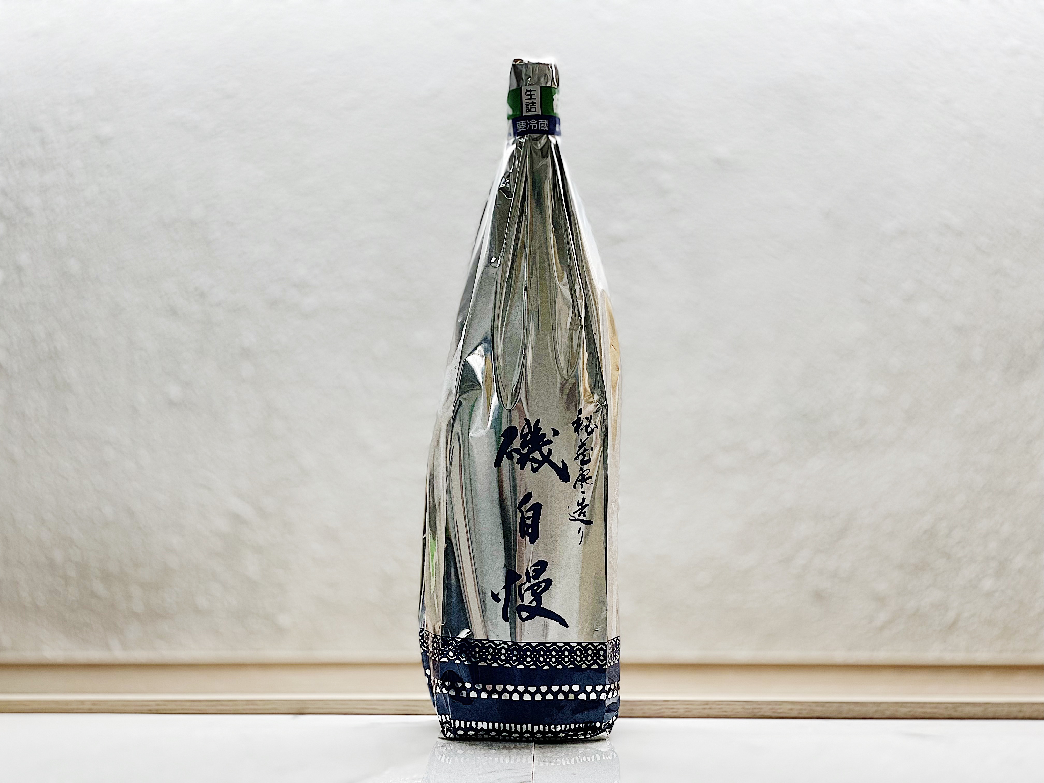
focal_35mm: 52
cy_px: 392
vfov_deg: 28.0
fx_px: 1568
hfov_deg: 36.8
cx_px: 522
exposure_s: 1/100
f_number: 2
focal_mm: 6
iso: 64
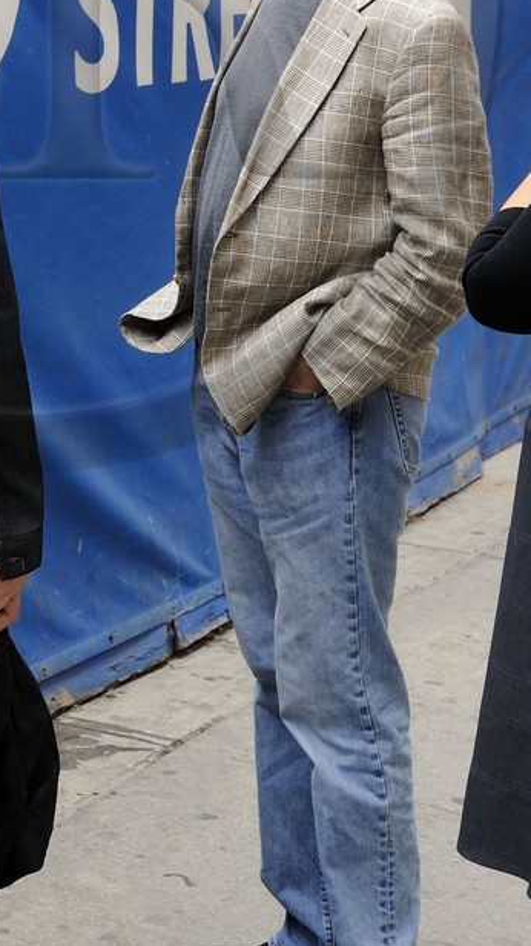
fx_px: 2456
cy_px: -8
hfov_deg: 12.2
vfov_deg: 21.0
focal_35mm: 98
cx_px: 23
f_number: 6.3
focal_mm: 36
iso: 400
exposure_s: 1/125
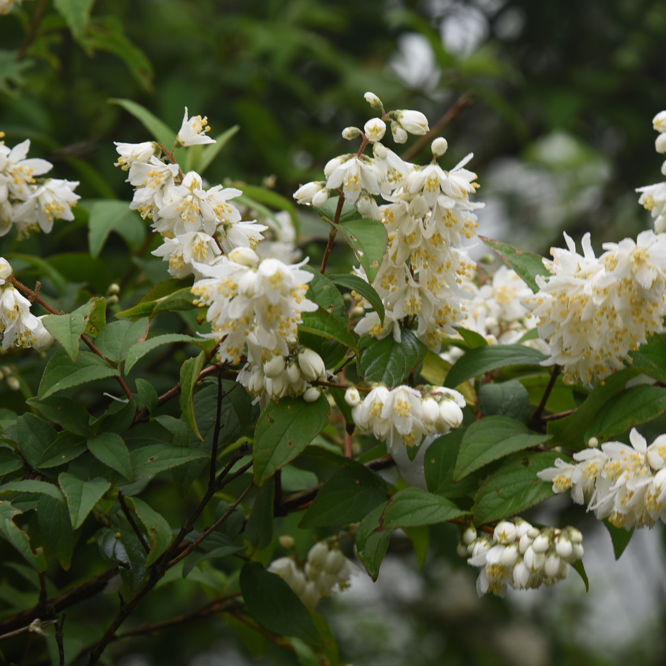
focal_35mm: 170
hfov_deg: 10.3
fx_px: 3700
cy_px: 351
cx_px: 412
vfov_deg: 10.3
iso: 160
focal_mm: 120
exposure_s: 1/60
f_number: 8
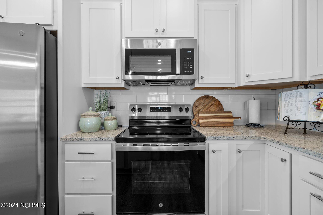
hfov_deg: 95.0
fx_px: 148
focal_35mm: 16
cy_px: 108
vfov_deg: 72.0
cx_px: 162
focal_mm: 16.5
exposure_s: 1.6
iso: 100
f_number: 9
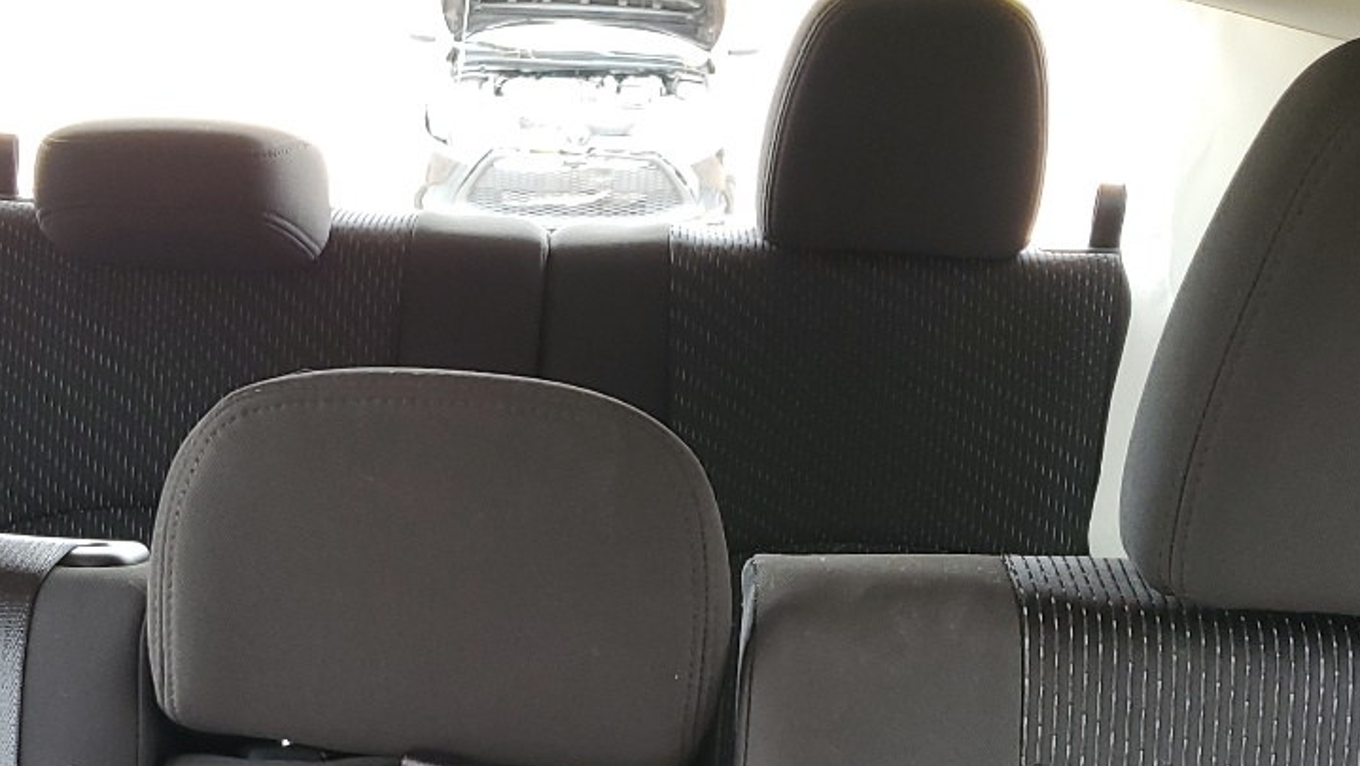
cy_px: 982
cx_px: 448
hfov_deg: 33.0
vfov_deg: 17.9
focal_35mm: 63
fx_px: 2273
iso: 58
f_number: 1.5
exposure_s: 1/120
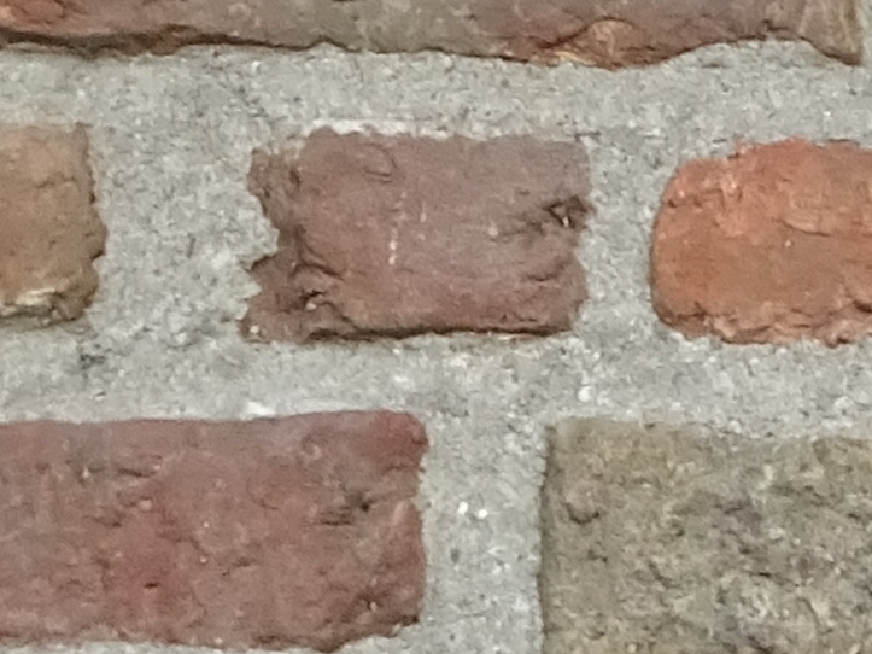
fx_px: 13651
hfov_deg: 3.6
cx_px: 2126
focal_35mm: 542
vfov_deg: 2.7
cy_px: -1022
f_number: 5
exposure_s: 1/80
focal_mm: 13.69
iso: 250
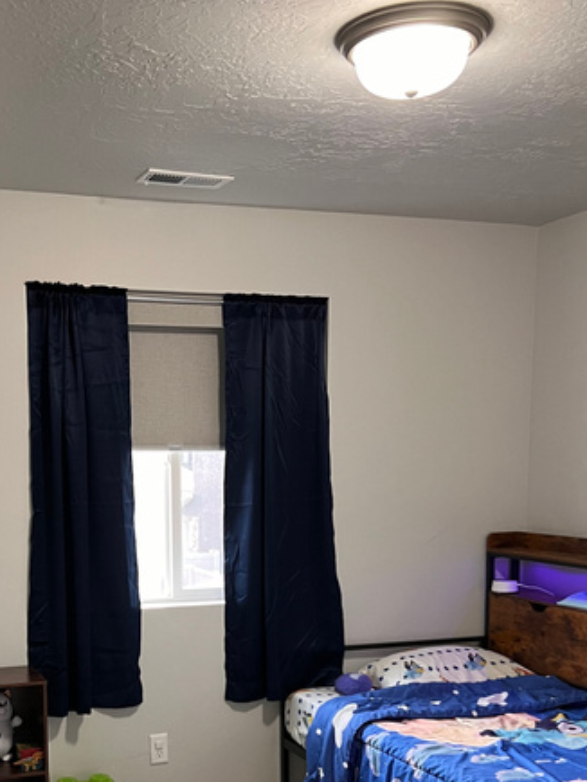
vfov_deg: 39.8
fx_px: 1039
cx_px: 176
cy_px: 605
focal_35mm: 46
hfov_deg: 31.2
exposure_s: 1/60
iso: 200
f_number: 1.5
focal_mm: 5.7
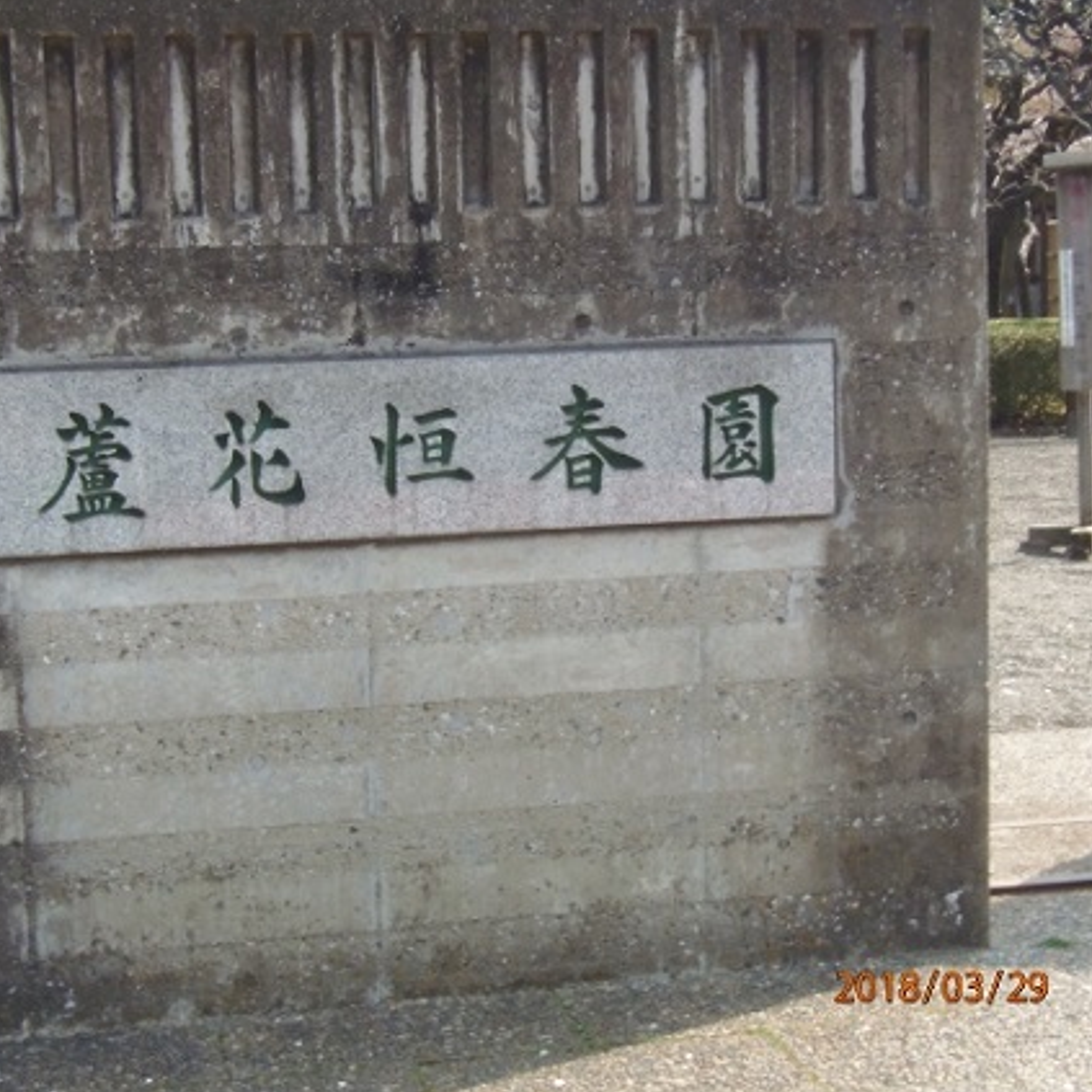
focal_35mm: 59
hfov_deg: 28.9
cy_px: 547
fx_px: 2106
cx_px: 395
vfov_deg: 29.1
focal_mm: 9.1
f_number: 3.8
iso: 125
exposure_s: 1/30
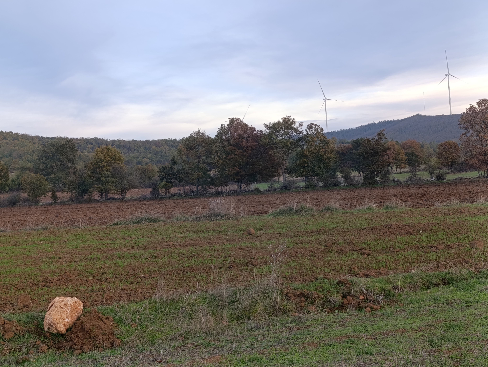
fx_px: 649
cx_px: 244
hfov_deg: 41.2
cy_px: 184
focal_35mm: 46
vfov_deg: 31.6
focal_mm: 6.14
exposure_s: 1/99.9
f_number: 1.6
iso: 100
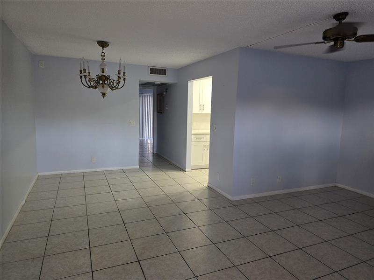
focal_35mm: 23
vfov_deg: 58.9
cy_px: 140
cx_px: 187
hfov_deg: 73.9
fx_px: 248
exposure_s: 1/40
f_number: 1.7
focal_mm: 6.3
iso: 100
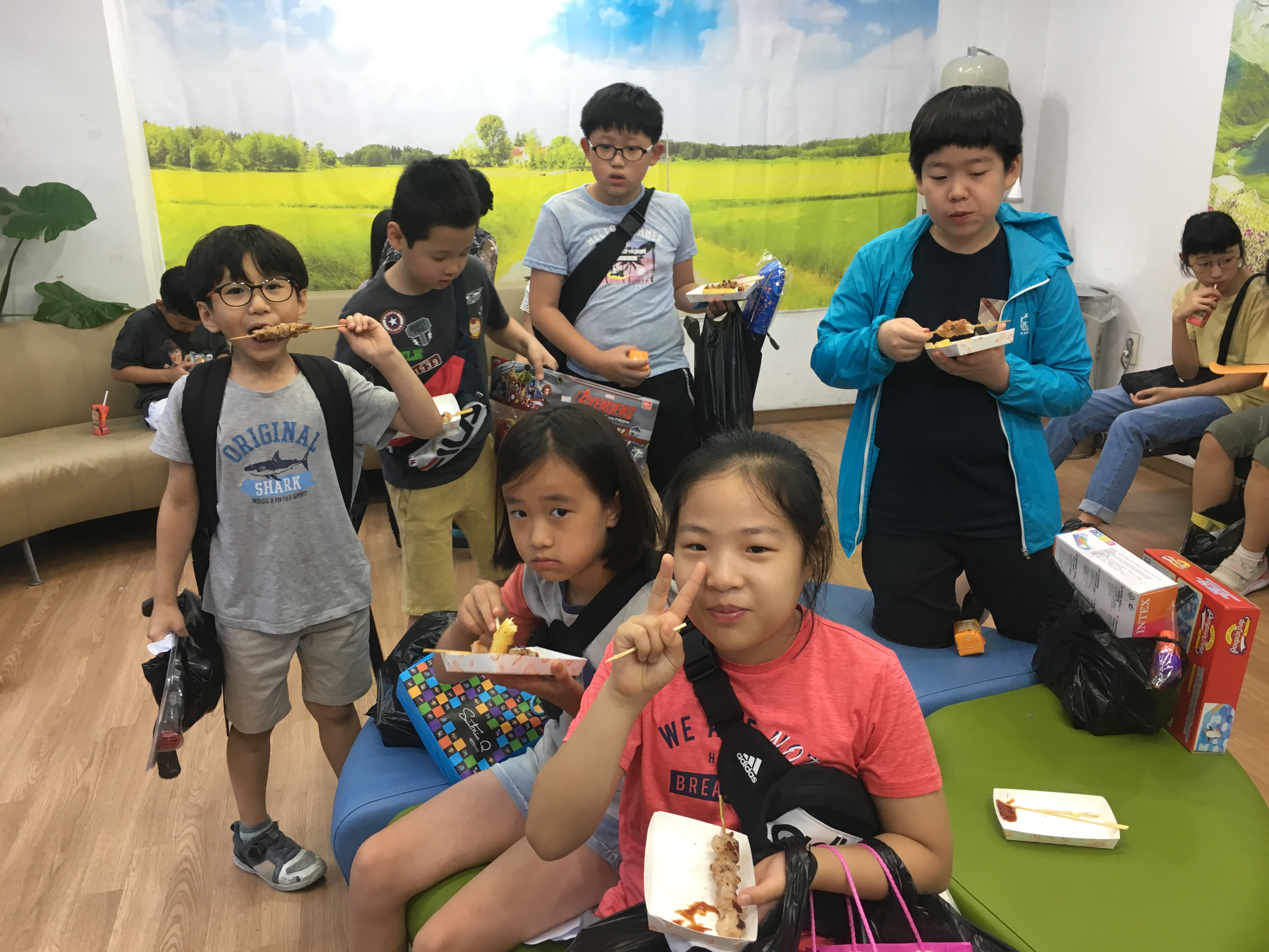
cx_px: 634
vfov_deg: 48.2
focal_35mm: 29
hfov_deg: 61.7
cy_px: 476
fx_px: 1063
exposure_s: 1/30
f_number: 2.2
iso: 64
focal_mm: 4.15
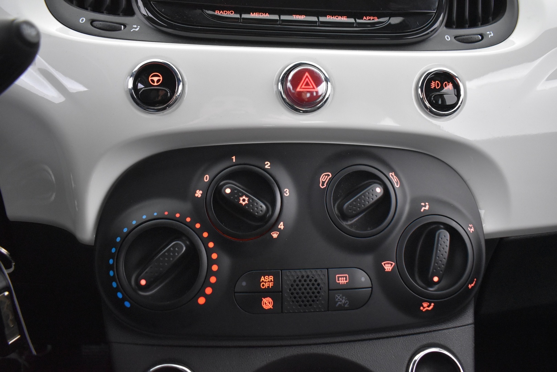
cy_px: 186
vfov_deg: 47.9
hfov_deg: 67.4
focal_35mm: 27
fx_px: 418
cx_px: 278
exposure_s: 1/30
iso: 3200
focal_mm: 18
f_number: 3.5
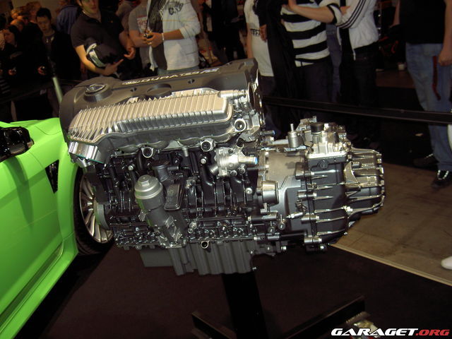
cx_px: 226
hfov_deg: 47.9
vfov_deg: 36.8
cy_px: 170
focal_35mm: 39
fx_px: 509
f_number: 2.8
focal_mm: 8
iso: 100
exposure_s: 1/60
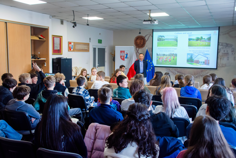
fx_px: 236
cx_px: 118
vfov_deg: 36.9
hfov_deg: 53.1
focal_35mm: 36
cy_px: 79
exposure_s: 1/125
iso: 1250
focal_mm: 24
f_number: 3.8
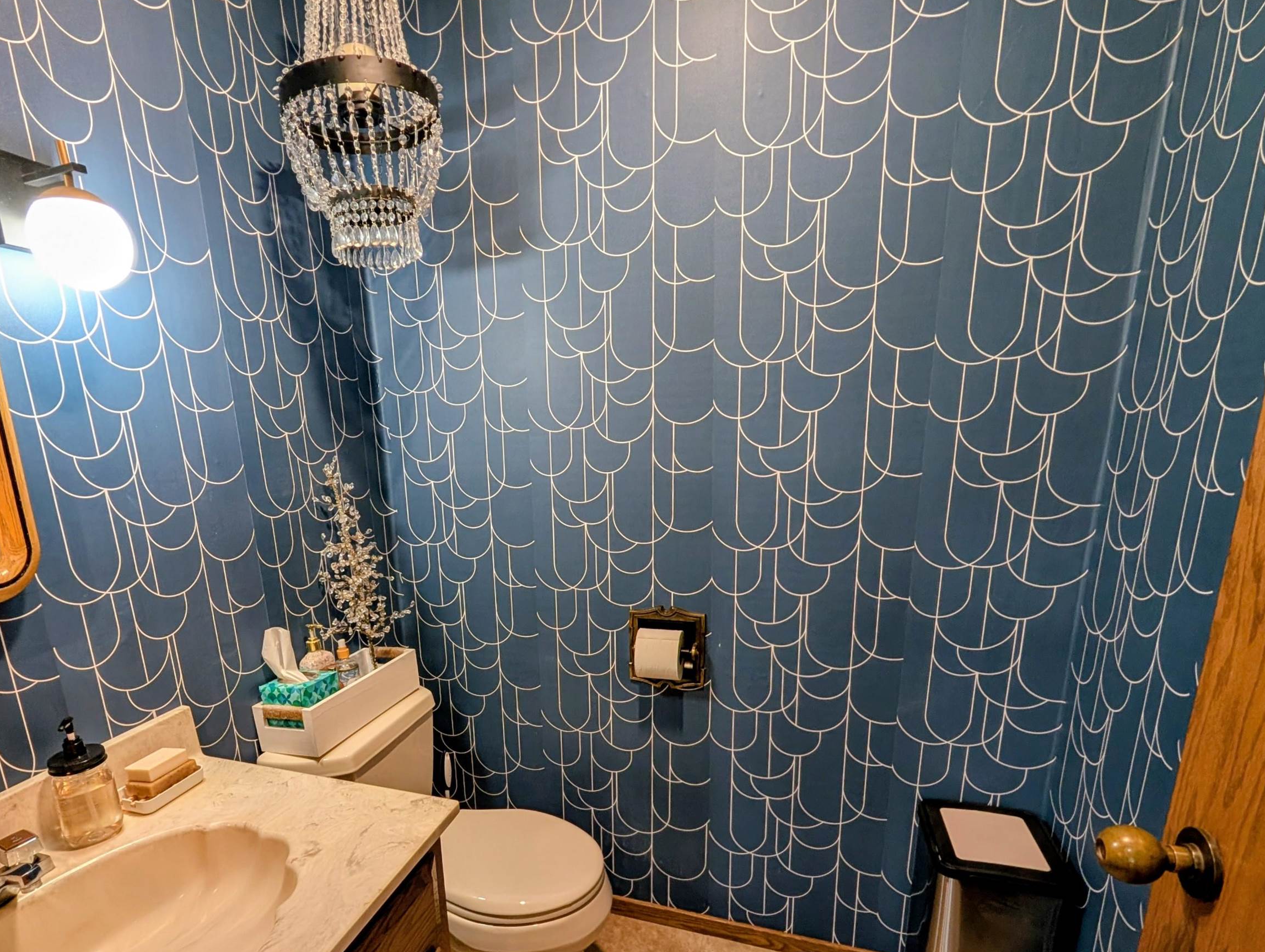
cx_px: 516
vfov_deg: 76.6
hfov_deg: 93.4
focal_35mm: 16
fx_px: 586
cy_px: 605
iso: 73
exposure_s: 1/40
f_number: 1.7
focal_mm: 2.02
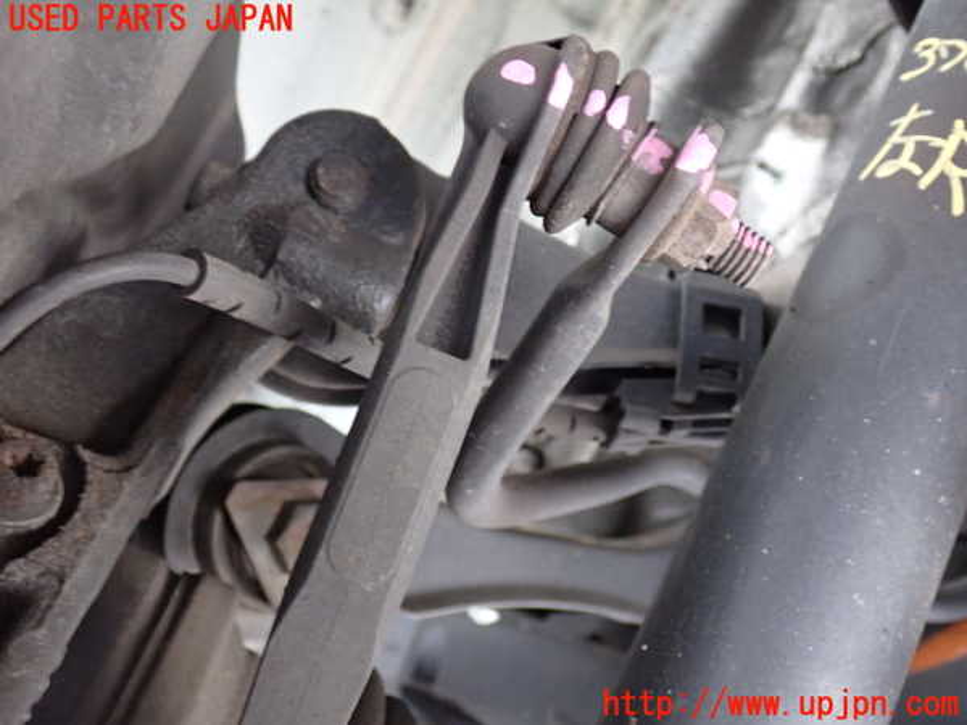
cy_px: 362
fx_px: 1062
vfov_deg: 37.7
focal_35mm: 38
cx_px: 484
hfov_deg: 49.0
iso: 800
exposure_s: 1/20
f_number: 2.7
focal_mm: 6.83
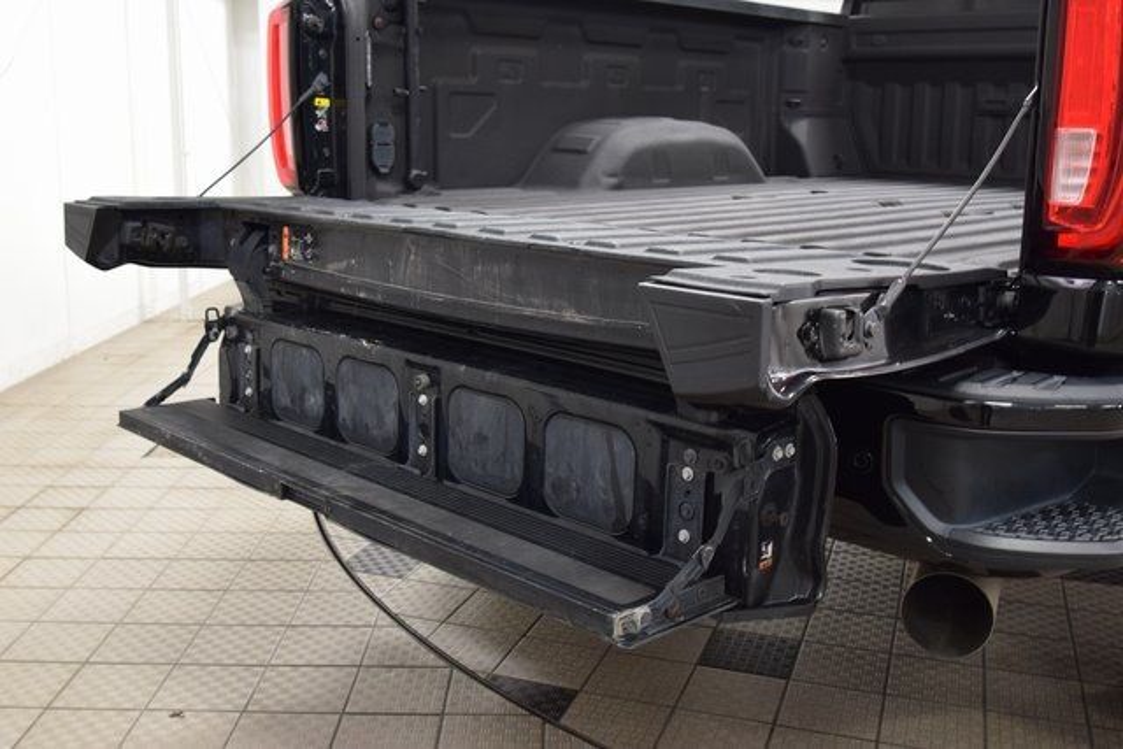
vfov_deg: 36.9
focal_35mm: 36
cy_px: 374
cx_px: 562
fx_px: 1123
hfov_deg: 53.1
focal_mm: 24
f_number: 6.3
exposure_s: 1/15
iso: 1100
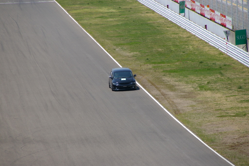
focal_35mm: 375
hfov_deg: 5.5
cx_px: 124
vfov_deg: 3.7
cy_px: 83
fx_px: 2593
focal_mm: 250
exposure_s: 1/500
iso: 200
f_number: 9.5
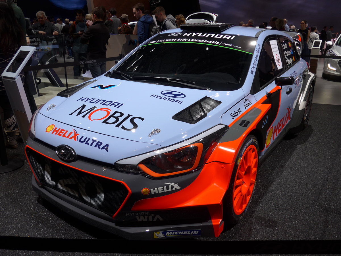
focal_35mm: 29
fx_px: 286
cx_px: 170
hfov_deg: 61.7
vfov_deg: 48.2
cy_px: 128
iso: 80
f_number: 2.8
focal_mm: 6
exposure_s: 1/250
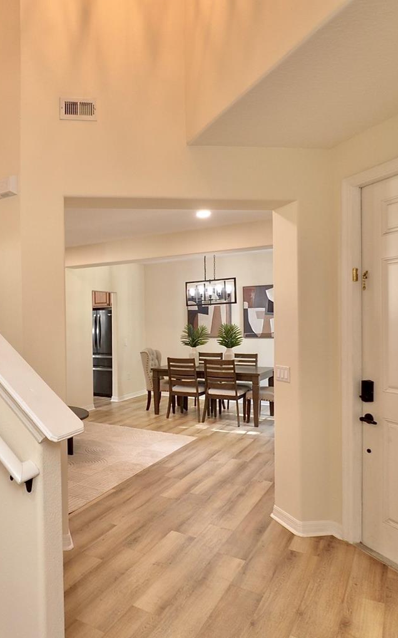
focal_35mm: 24
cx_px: 72
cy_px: 322
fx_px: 417
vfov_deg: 74.8
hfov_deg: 47.8
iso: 400
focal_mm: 10
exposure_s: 1/30
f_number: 4.8
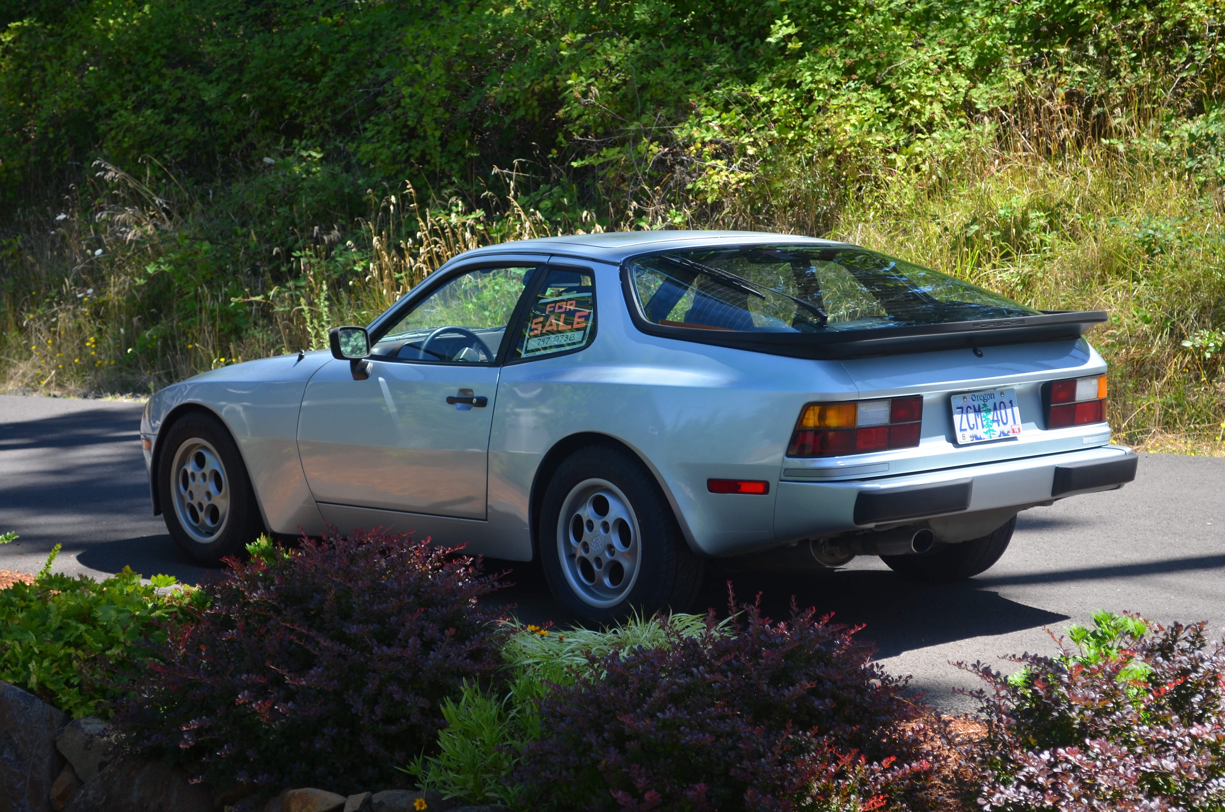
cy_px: 406
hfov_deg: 28.1
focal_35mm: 72
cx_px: 612
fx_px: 2445
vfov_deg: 18.8
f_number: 5.6
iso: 110
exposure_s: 1/125
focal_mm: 48
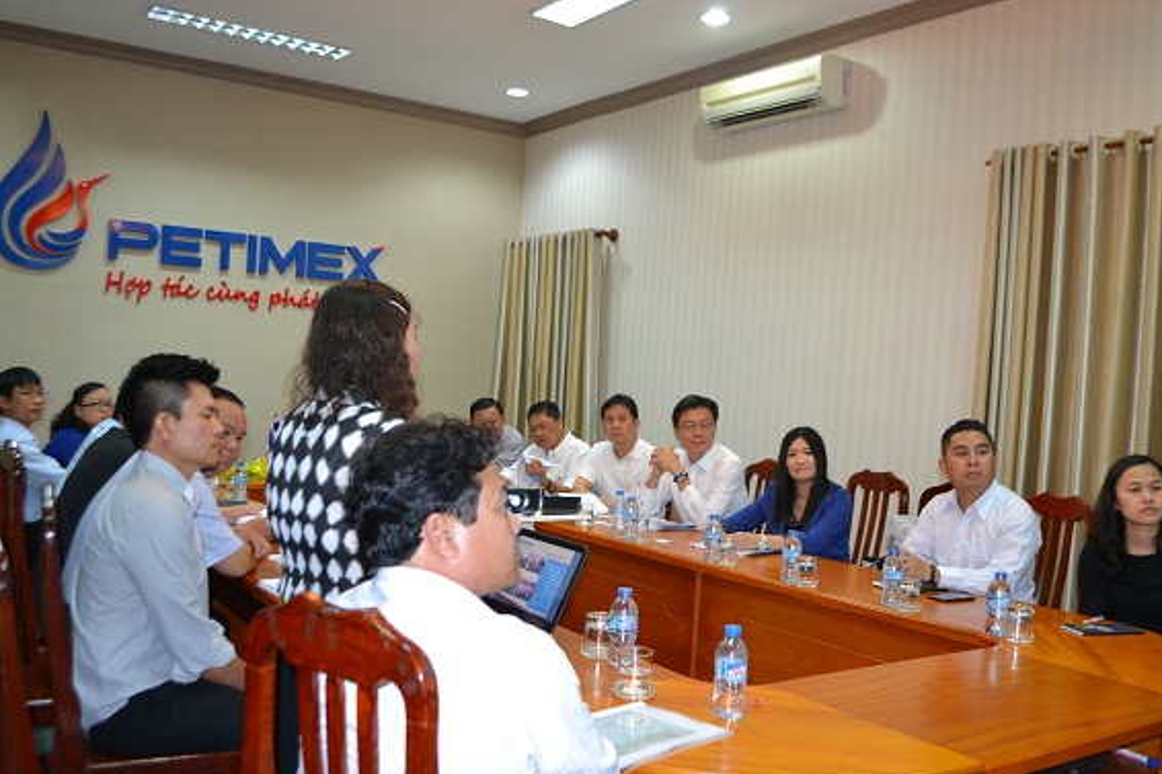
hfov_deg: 60.3
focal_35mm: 31
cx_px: 602
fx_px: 1000
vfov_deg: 42.3
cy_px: 408
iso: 1000
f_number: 3.5
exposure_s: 1/60
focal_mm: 18
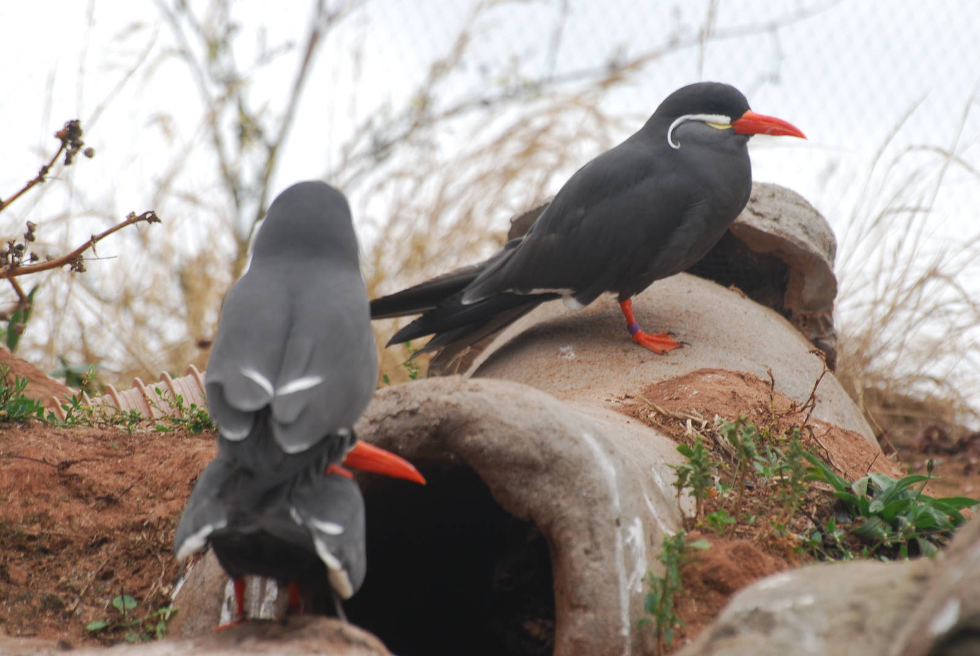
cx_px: 490
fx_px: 12264
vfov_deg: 3.1
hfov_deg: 4.6
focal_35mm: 450
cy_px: 328
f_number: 8
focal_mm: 300
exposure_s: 1/125
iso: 125
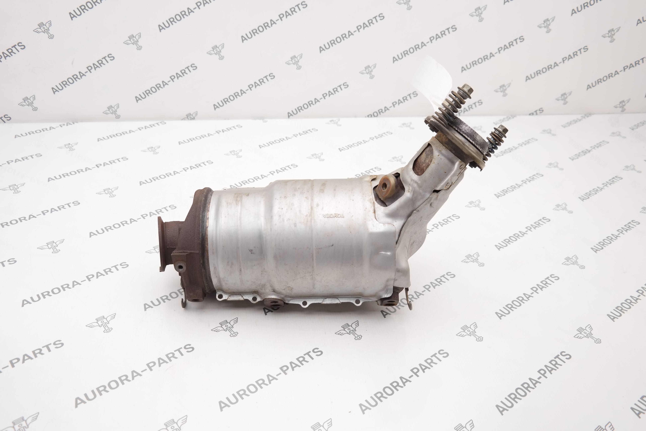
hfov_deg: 57.2
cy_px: 216
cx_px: 323
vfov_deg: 40.0
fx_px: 592
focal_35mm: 33
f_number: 4
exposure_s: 1/80
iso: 100
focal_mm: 22
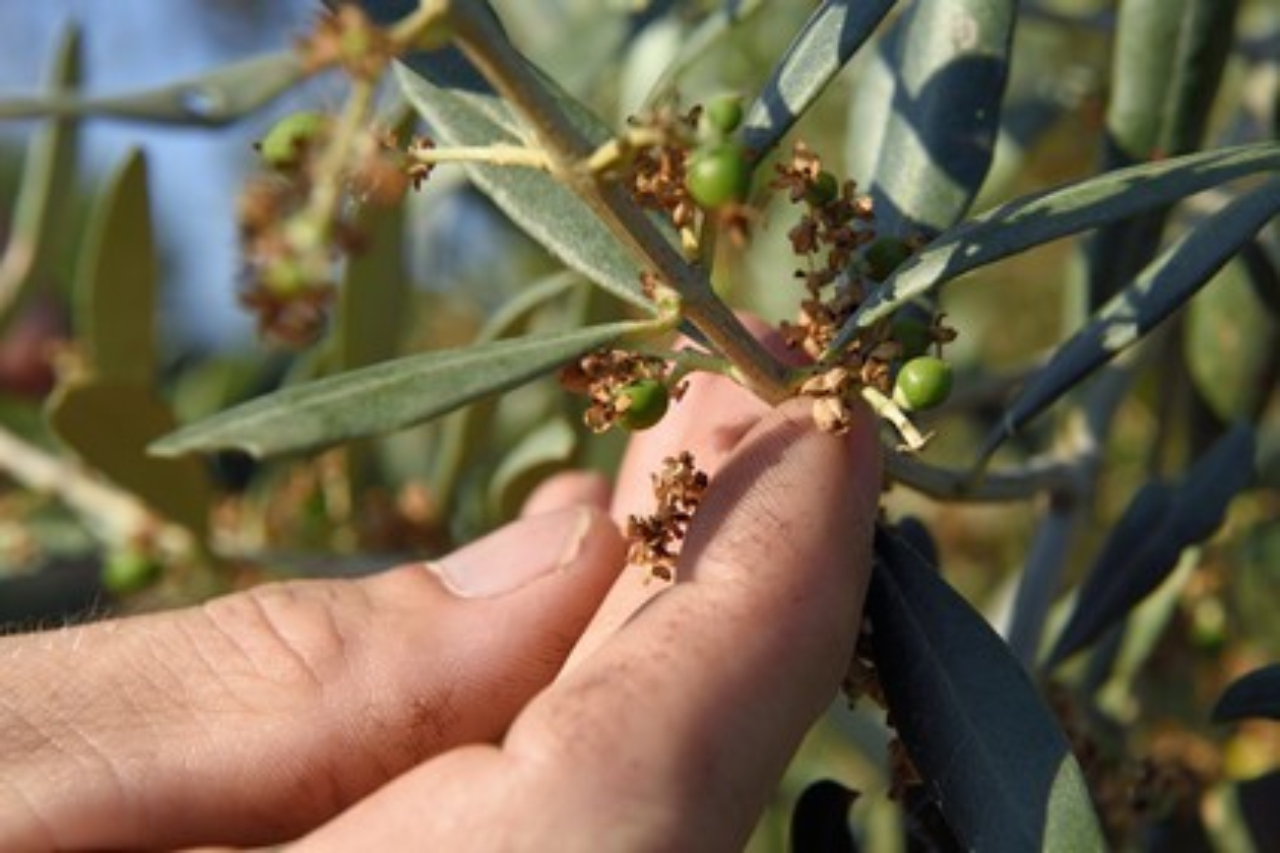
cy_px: 426
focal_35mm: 70
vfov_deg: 19.5
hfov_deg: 28.8
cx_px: 640
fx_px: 2489
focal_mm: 70
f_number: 10
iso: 400
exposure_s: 1/640
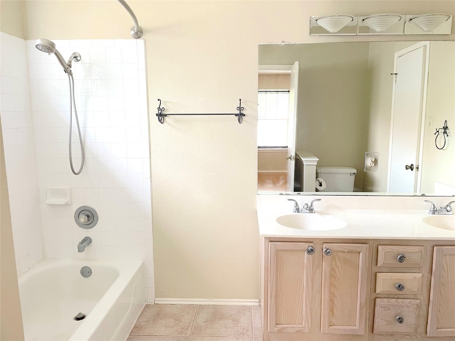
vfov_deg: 53.1
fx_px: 342
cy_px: 170
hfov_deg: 67.3
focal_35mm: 26
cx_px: 228
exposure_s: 1/68
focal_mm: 4.2
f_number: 1.6
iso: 125
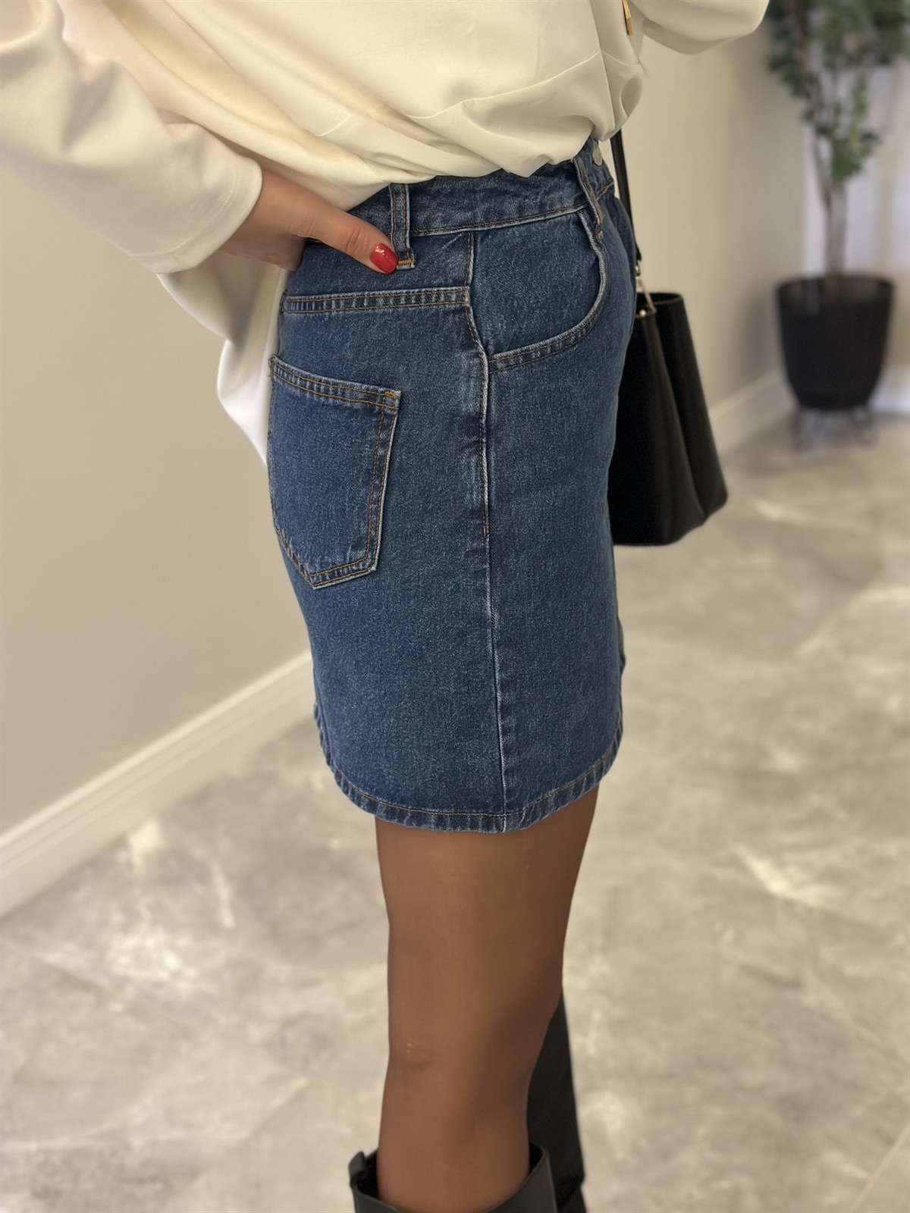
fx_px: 1682
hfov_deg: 30.3
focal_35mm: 48
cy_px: 606
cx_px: 455
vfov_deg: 39.7
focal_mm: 6.86
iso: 400
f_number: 1.78
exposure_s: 1/50
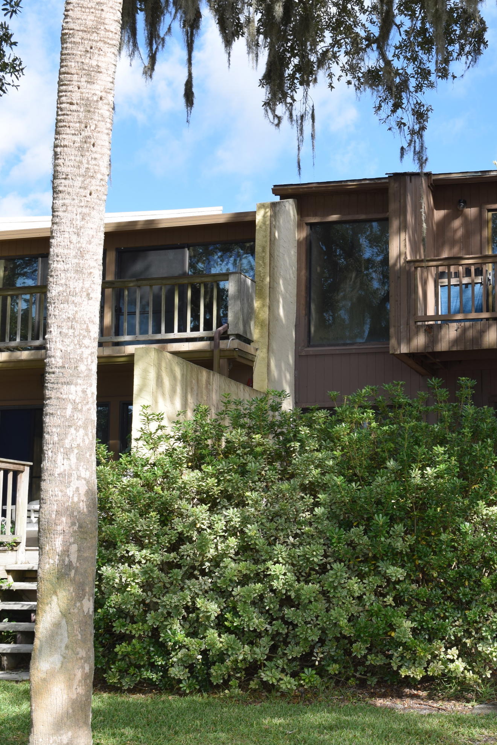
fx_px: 1175
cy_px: 373
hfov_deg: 23.3
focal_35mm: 57
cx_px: 444
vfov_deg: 35.2
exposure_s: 1/200
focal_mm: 25
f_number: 7.1
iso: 100
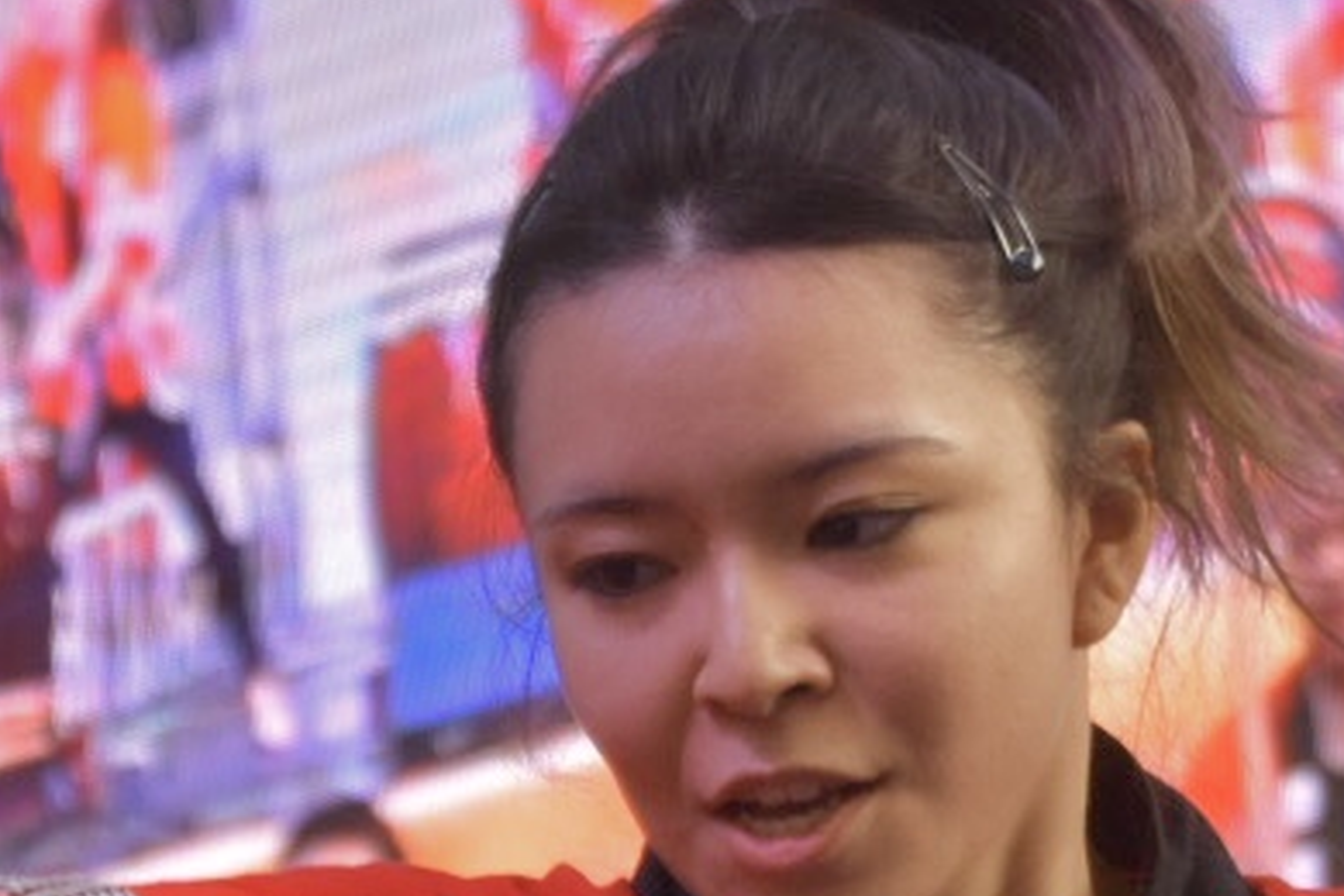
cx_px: -300
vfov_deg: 3.4
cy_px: 1375
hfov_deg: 5.1
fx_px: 15122
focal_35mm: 405
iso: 200
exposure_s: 1/320
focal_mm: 65
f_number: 5
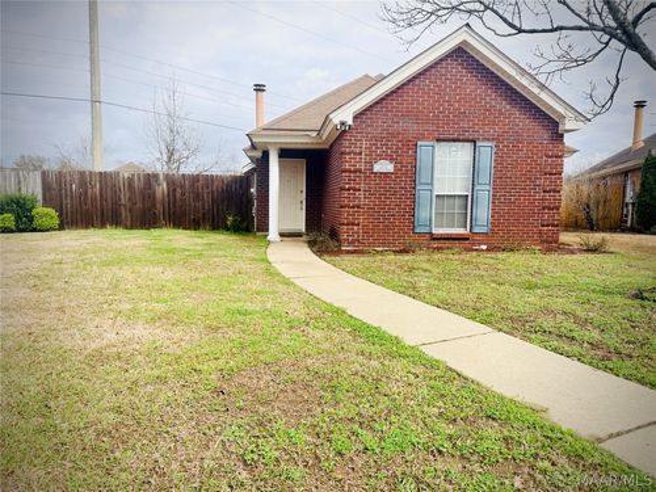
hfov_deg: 71.6
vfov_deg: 56.8
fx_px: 455
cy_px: 246
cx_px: 328
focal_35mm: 24
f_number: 1.78
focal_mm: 6.76
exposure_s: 1/3953
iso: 80
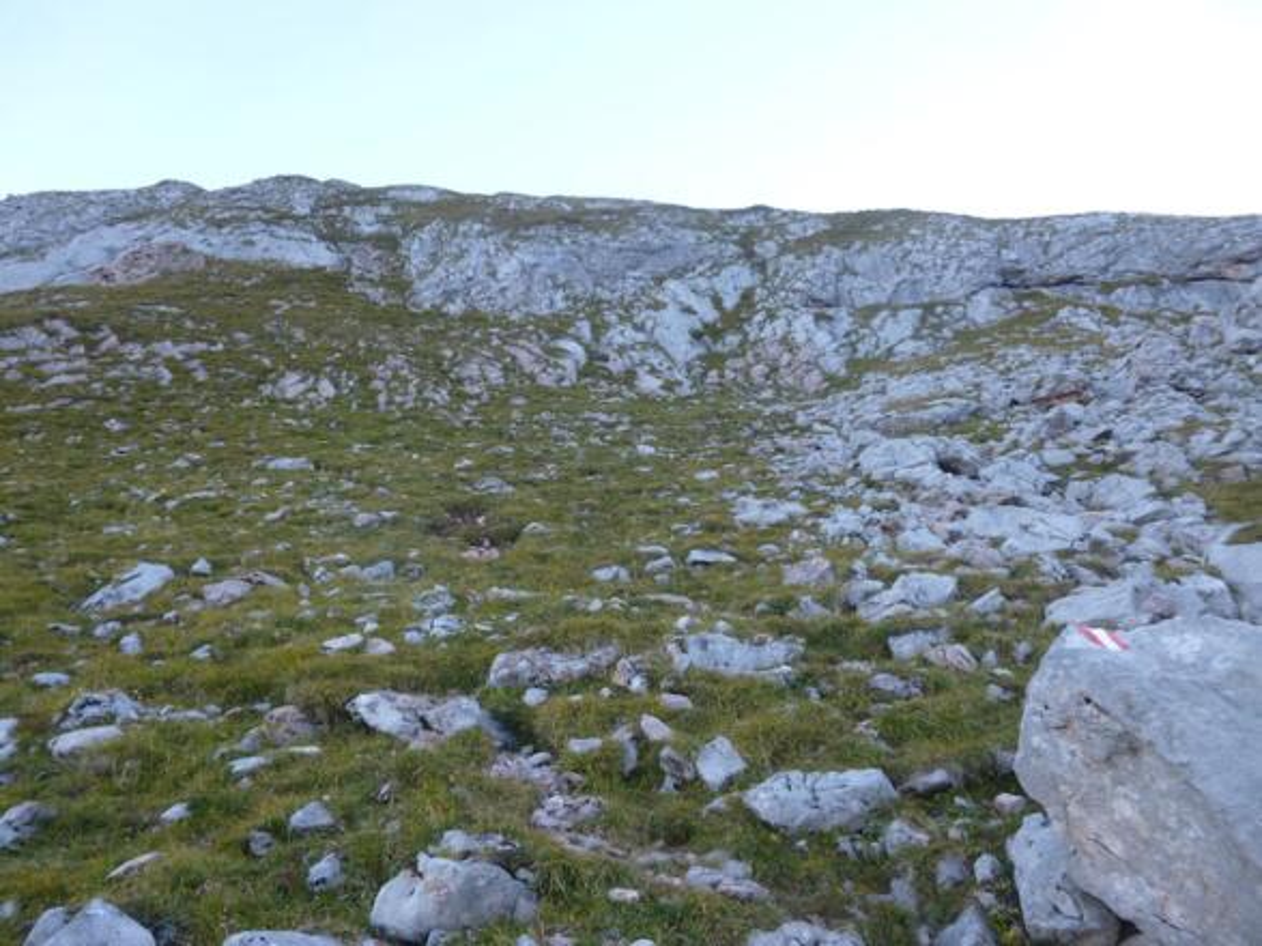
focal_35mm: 25
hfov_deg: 69.4
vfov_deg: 54.9
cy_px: 473
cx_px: 631
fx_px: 911
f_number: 3.1
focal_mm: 4.5
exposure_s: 1/60
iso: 100
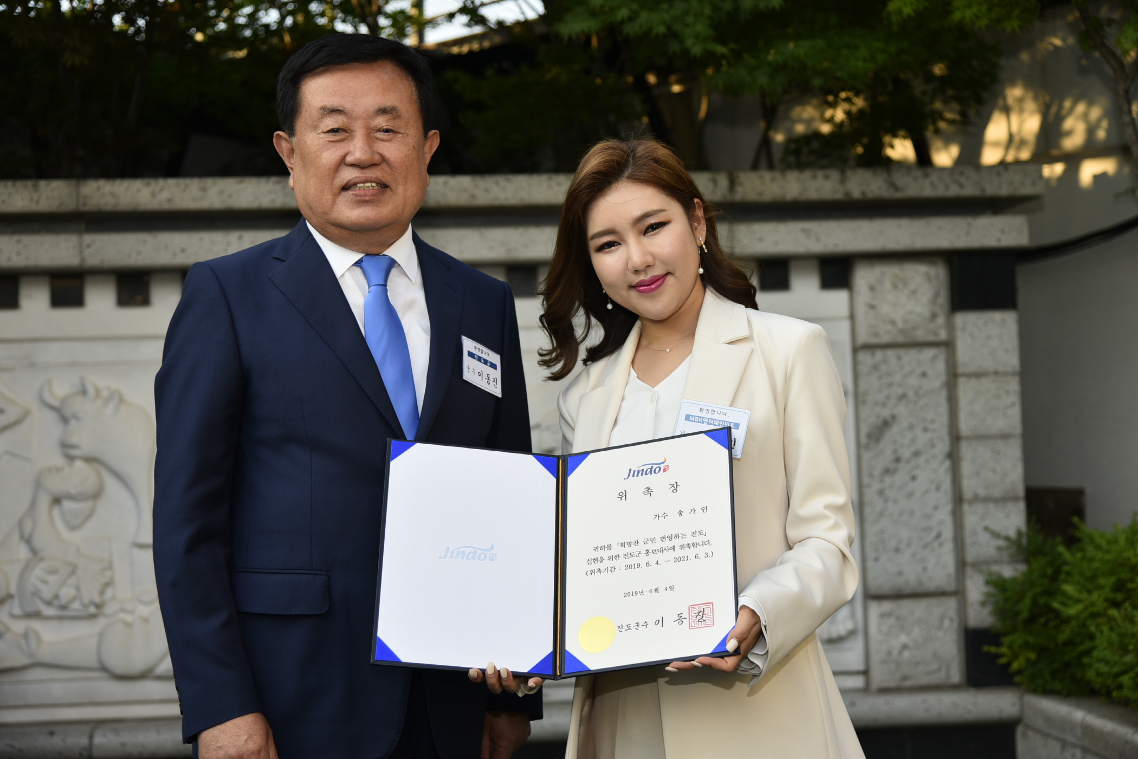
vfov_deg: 26.0
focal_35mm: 52
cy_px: 380
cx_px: 569
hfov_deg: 38.2
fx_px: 1644
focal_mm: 52
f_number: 4
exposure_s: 1/125
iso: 100
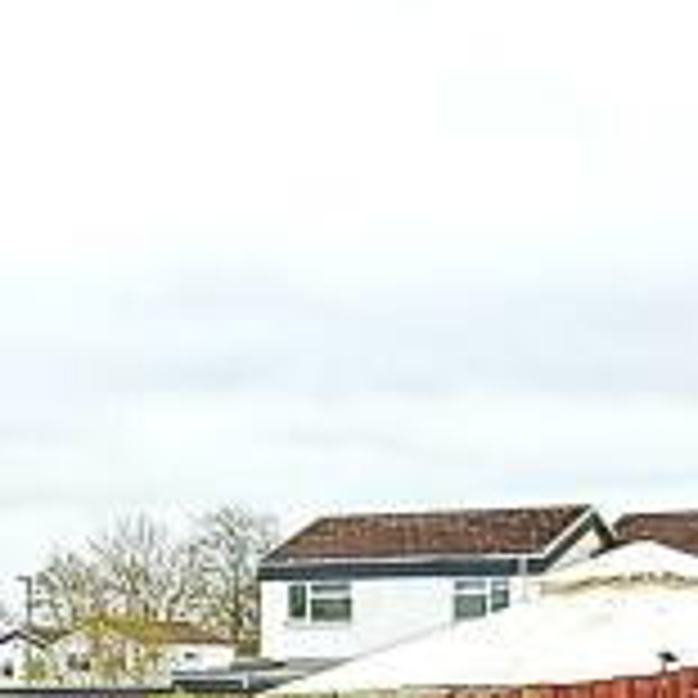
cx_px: 288
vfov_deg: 19.6
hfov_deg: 21.1
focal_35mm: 82
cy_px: 896
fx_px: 1871
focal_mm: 2.22
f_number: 2.2
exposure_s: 1/569
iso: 50
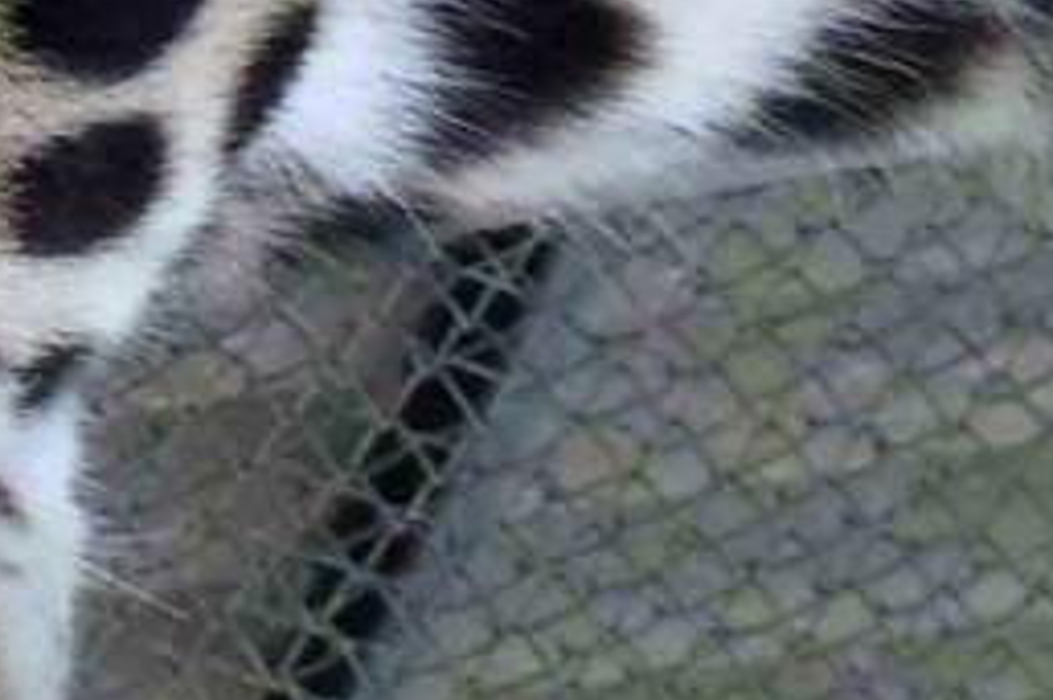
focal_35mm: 233
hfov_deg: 8.5
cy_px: -229
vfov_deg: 5.8
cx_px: -746
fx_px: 6811
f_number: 3.7
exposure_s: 1/60
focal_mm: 6.4
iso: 400
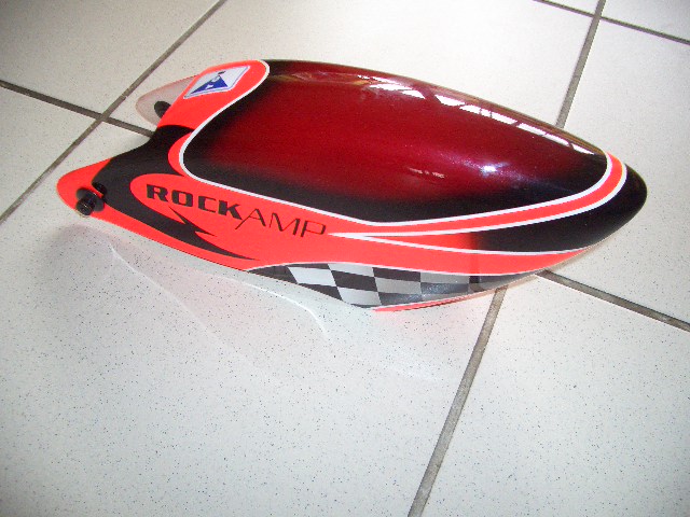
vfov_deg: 16.8
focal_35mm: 88
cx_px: 345
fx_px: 1754
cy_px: 258
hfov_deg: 22.3
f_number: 4.4
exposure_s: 1/60
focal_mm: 14.6
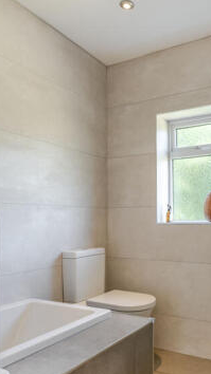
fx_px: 308
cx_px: 172
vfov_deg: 62.2
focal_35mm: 31
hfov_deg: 36.4
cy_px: 221
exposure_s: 1/6
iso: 100
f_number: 8
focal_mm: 16
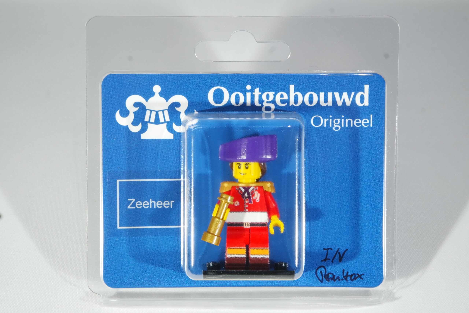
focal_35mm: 77
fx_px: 1003
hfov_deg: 26.3
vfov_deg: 17.7
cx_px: 234
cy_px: 156
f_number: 20
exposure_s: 1/30
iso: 800
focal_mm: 50
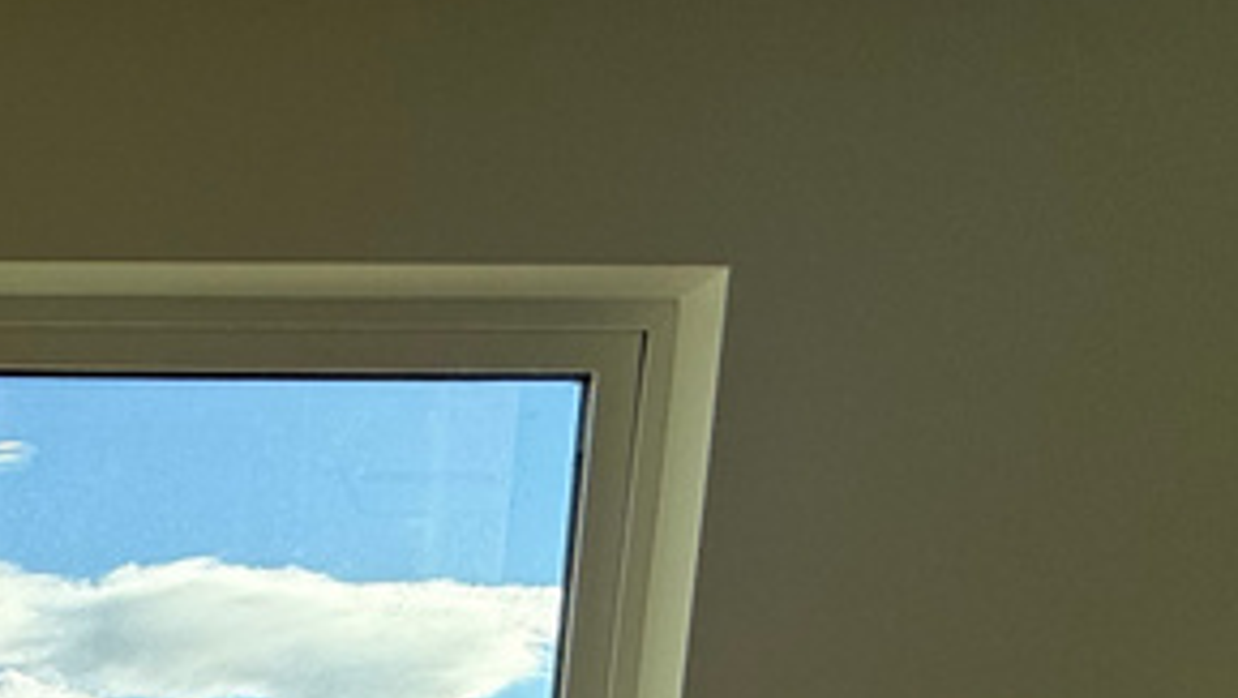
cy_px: 1405
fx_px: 1774
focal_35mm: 54
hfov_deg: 30.1
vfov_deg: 16.7
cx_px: -390
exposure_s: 1/985
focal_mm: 2.22
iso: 50
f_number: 2.2
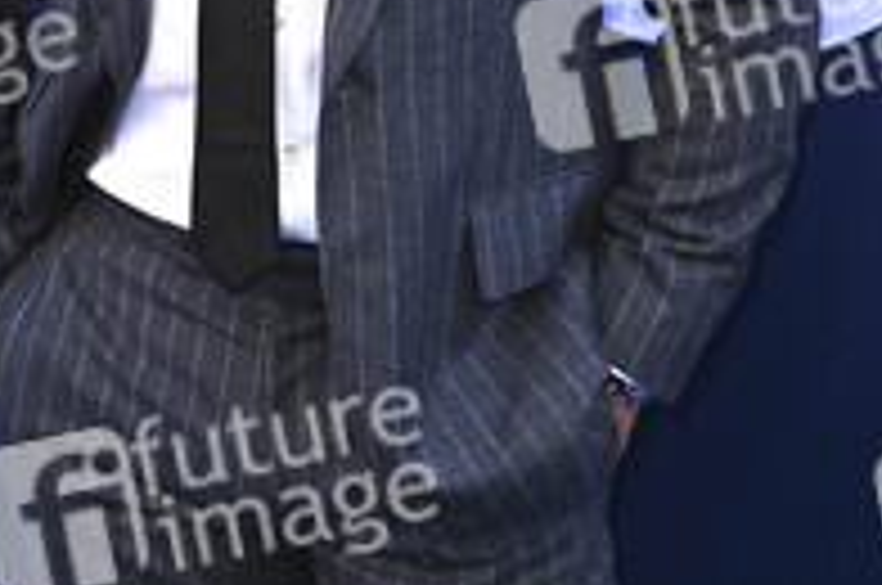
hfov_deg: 14.4
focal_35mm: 143
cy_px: -180
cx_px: 338
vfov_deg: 9.4
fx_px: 3498
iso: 500
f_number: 5.6
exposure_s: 1/200
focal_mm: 70
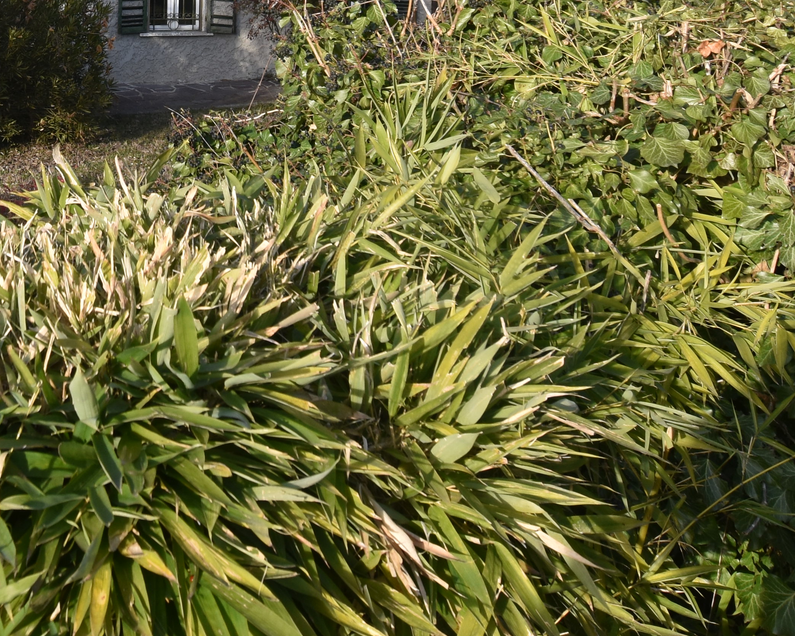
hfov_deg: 33.2
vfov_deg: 26.5
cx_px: 28
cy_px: -73
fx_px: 1231
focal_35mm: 52
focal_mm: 13
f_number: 8
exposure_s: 1/250
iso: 220
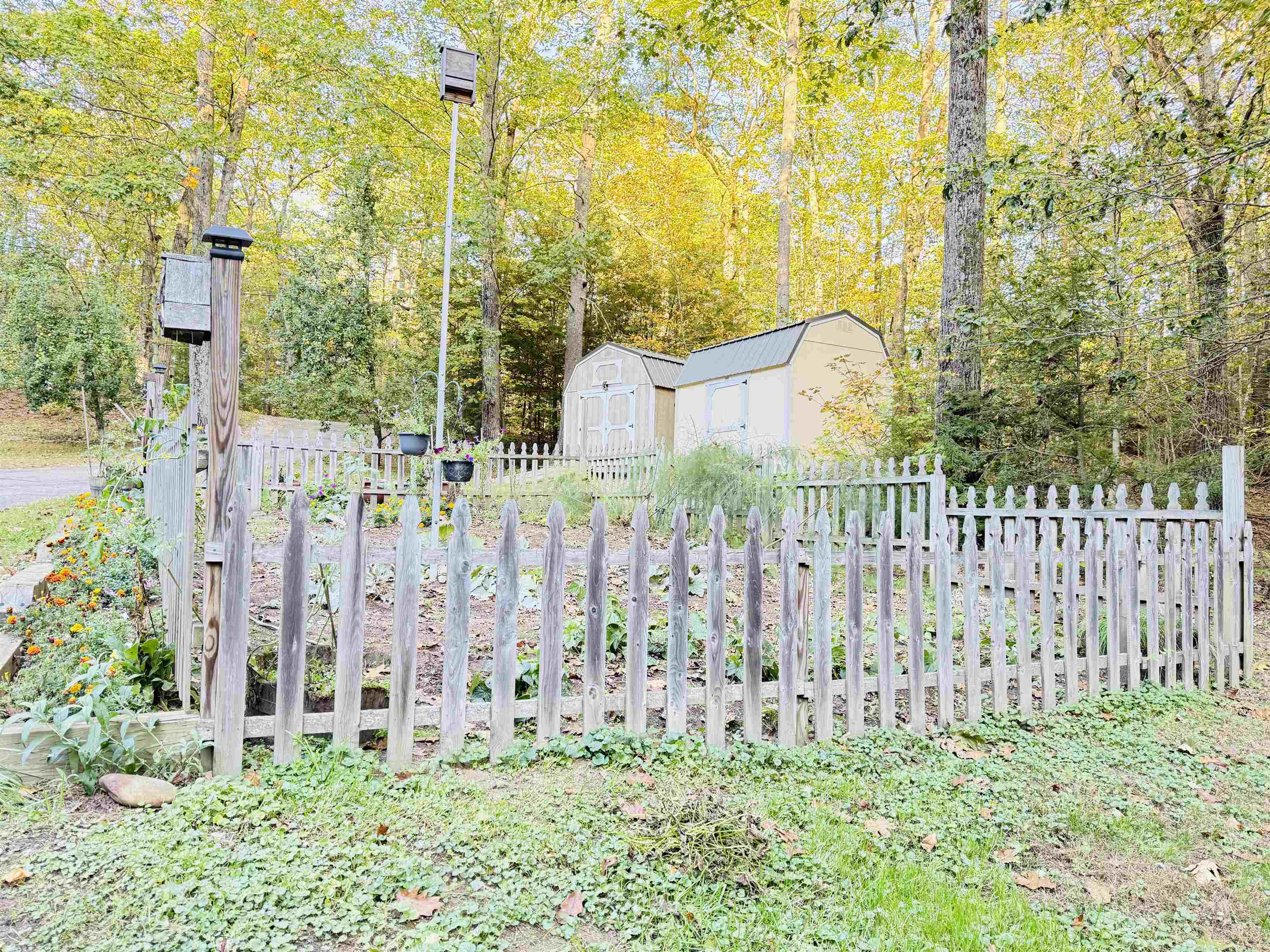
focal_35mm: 24
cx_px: 635
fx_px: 881
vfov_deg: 56.8
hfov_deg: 71.6
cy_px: 476
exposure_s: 1/89
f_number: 1.78
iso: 200
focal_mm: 6.76
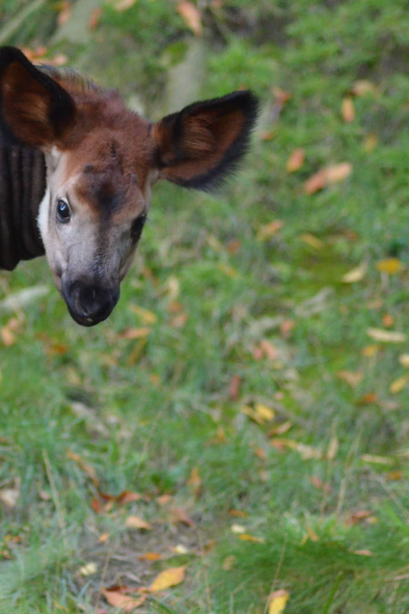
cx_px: 68
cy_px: 307
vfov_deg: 5.1
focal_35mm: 408
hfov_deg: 3.4
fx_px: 6950
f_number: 4.5
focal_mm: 180
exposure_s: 1/500
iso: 2800
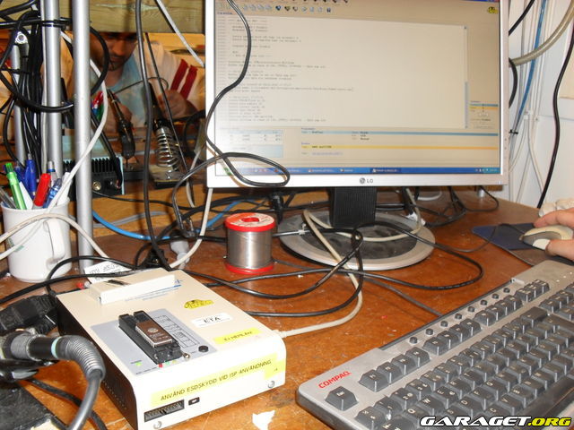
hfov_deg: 52.6
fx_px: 580
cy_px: 215
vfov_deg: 40.7
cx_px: 287
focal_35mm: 35
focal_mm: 6.3
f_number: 3.2
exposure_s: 1/45
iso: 200
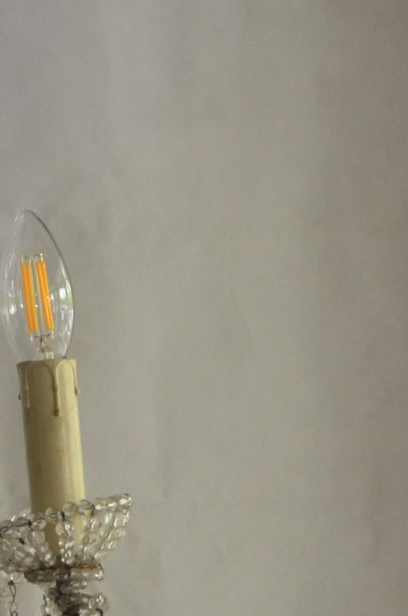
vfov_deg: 12.6
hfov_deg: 7.9
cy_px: 280
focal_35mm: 163
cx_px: -453
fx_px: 2787
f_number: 3.8
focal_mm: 25
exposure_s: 1/60
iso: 1100
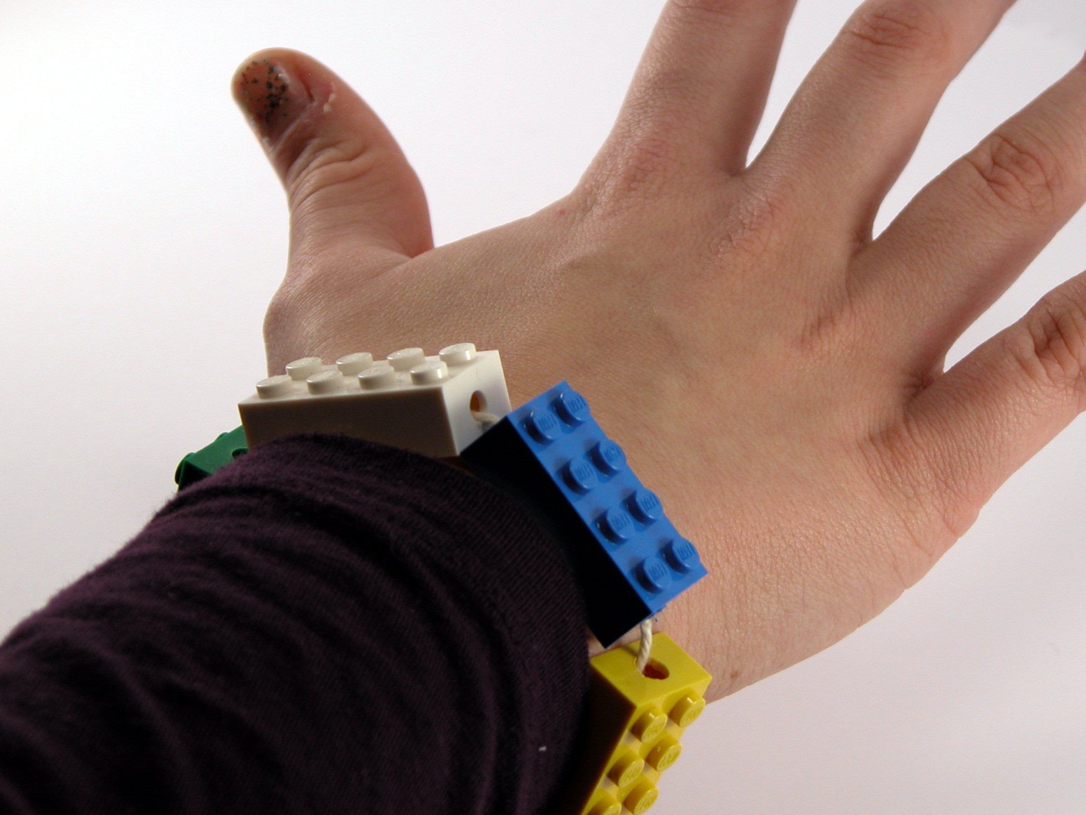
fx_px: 5082
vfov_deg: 9.2
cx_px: 666
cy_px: 358
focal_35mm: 162
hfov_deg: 12.2
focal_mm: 31.9
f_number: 3.8
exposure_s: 1/82.3
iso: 100
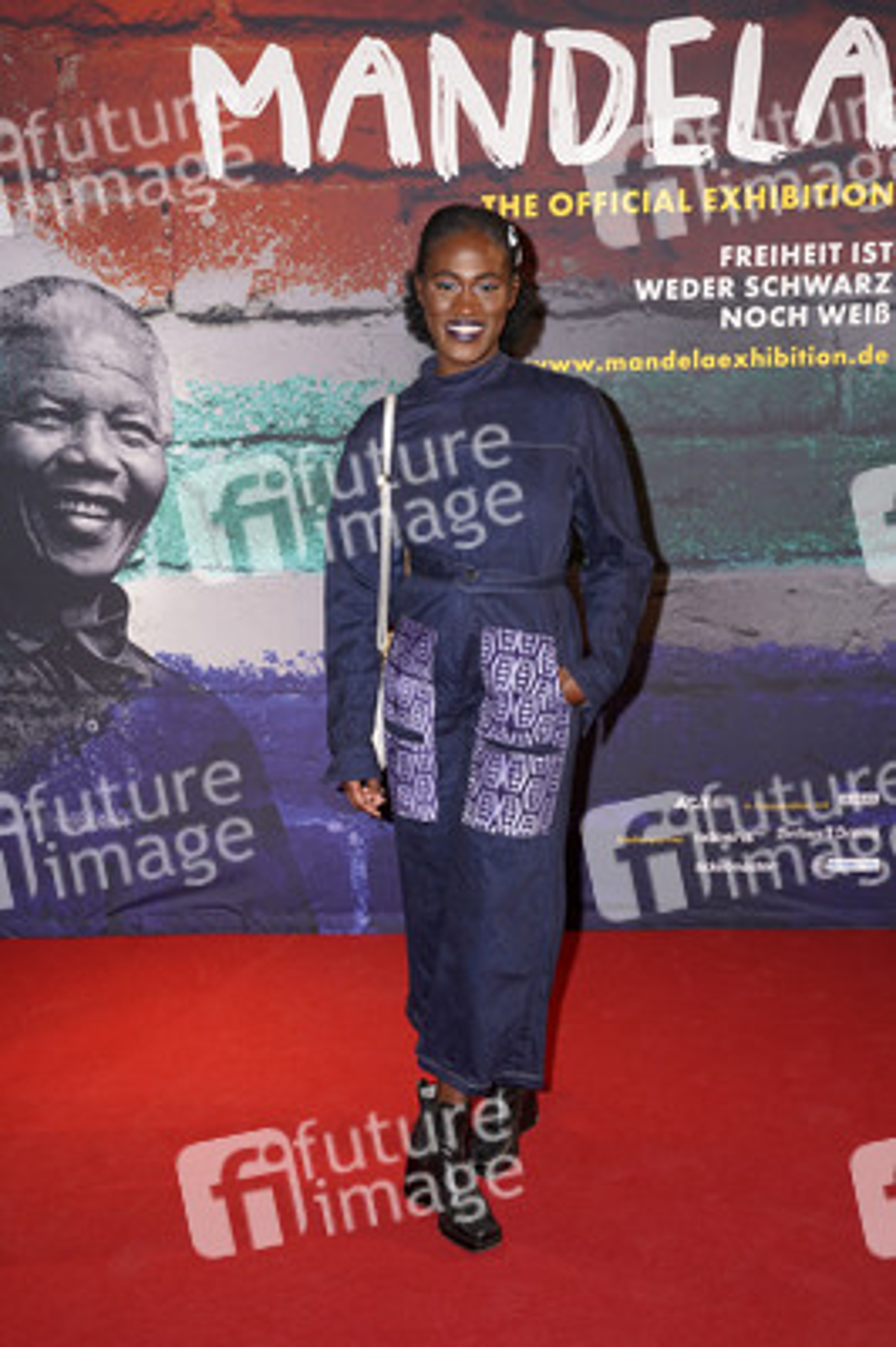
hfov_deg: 34.2
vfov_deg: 49.6
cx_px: 448
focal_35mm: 39
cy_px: 674
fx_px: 1458
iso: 800
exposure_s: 1/160
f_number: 7.1
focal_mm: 39
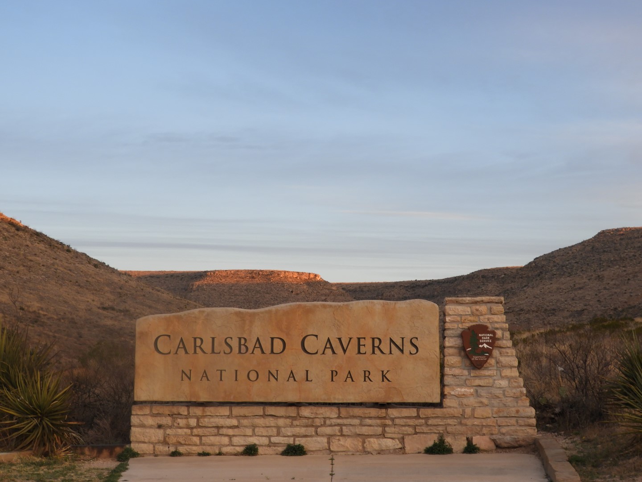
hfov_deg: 27.8
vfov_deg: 21.0
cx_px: 321
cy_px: 241
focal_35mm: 70
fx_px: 1298
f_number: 4.5
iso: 100
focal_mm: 12.5
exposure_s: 1/60
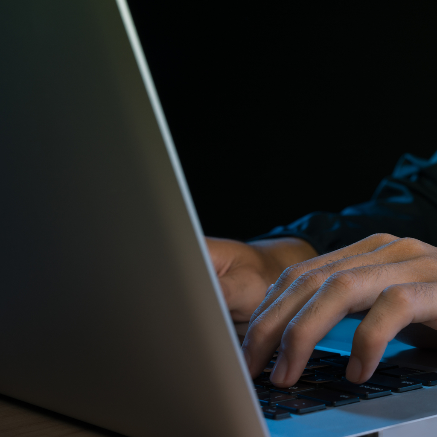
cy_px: 281
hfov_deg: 20.5
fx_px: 1185
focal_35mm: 83
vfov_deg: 20.8
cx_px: 375
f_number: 8
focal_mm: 50
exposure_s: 1/160
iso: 100
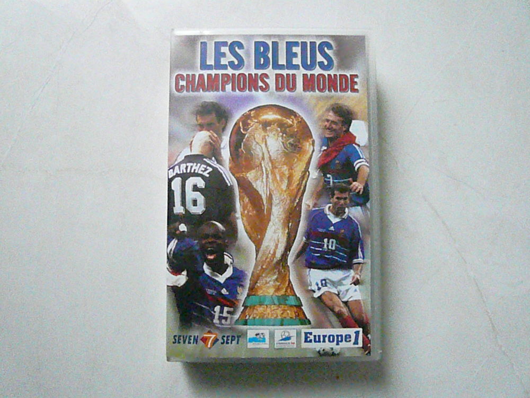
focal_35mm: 28
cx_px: 265
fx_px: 429
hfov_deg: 63.4
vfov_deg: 49.7
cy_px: 199
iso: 3200
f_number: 8
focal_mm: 4.6
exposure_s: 1/160
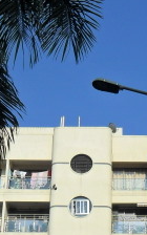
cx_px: 122
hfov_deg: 11.6
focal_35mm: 112
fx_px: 718
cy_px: 181
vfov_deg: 18.5
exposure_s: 1/180
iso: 100
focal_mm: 6.6
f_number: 10.1
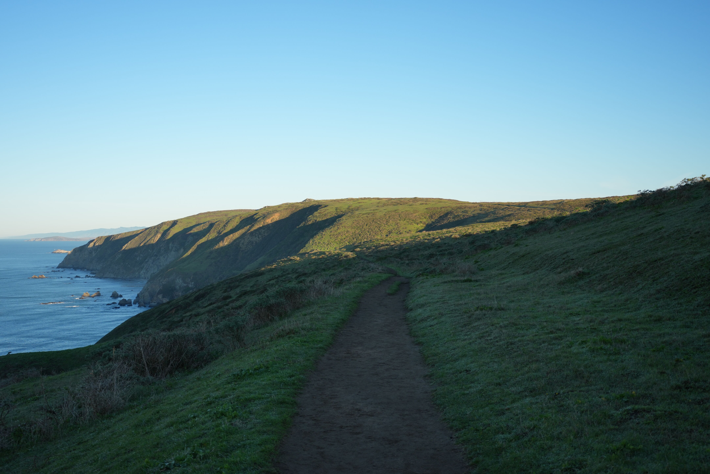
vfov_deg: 31.2
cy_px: 237
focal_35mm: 43
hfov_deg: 45.4
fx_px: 848
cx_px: 355
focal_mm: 43
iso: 320
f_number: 4.5
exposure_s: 1/1000
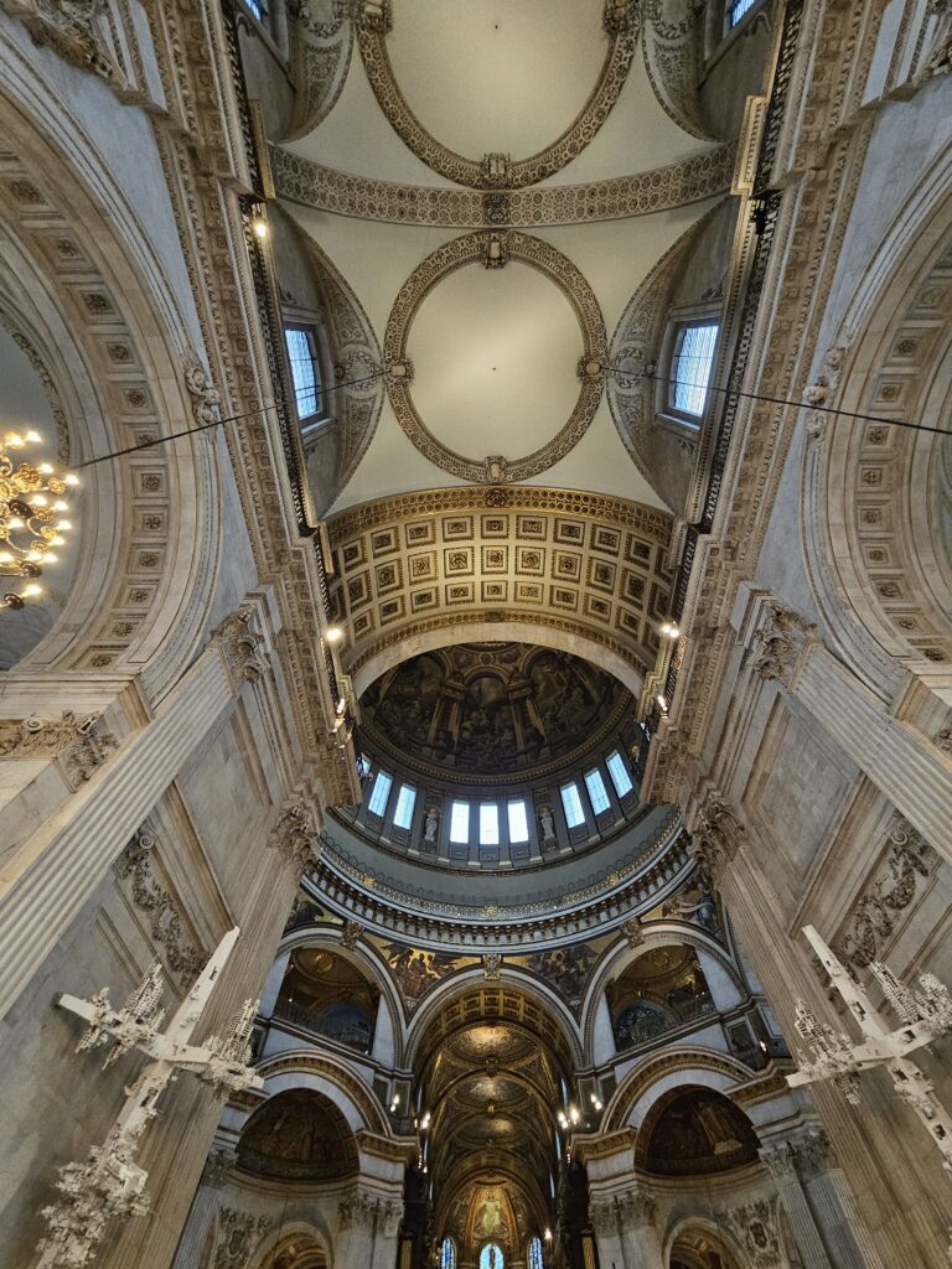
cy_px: 634
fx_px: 477
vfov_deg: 106.2
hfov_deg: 89.9
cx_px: 476
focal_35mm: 13
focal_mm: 2.2
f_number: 2.2
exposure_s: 1/25
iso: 800
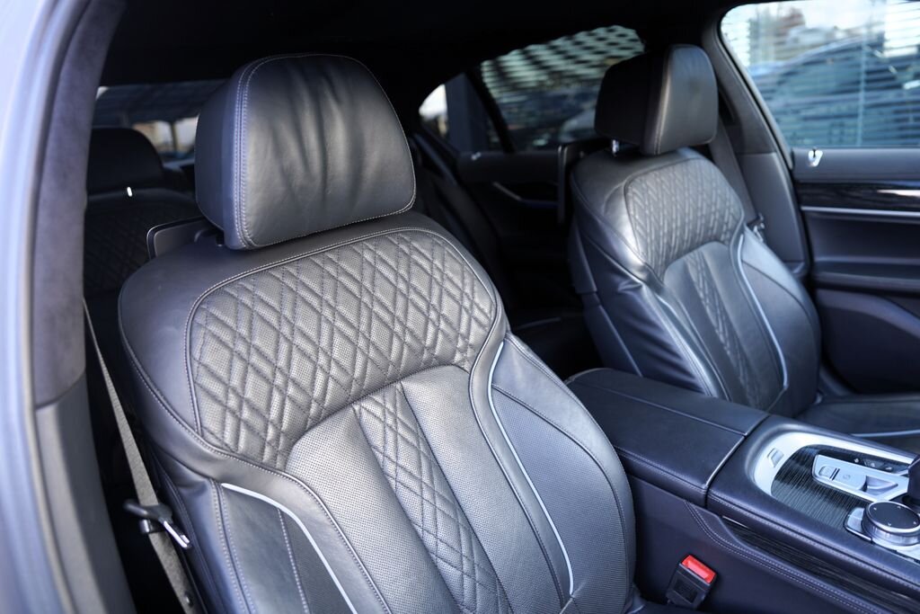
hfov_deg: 73.7
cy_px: 307
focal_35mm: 24
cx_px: 460
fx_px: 613
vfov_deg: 53.1
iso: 125
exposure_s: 1/30
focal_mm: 24
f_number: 2.8
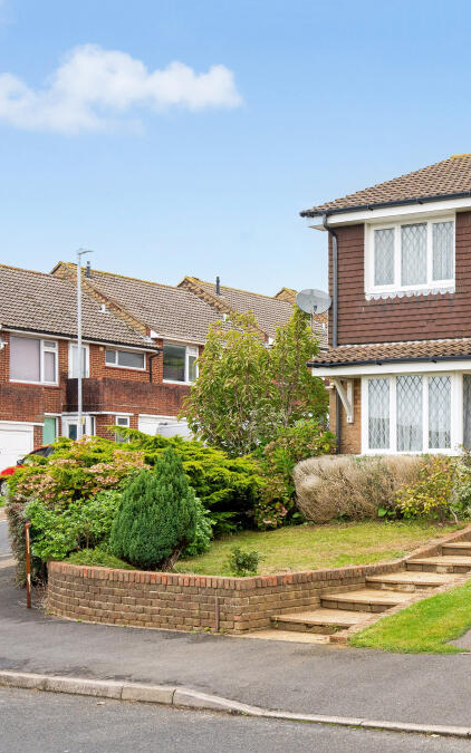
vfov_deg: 39.6
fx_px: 1047
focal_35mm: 51
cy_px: 373
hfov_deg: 23.3
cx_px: 561
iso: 500
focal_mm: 33
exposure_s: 1/200
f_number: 7.1
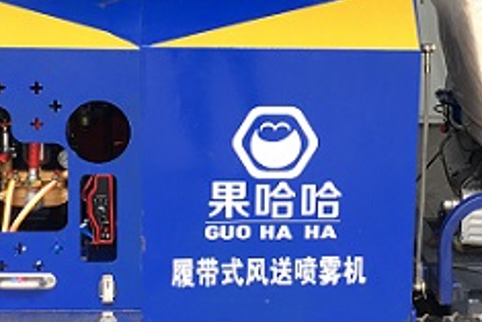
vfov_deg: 16.2
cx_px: 279
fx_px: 1125
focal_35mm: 84
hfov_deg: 24.2
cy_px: 71
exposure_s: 1/145
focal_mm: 4.15
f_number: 2.2
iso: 25
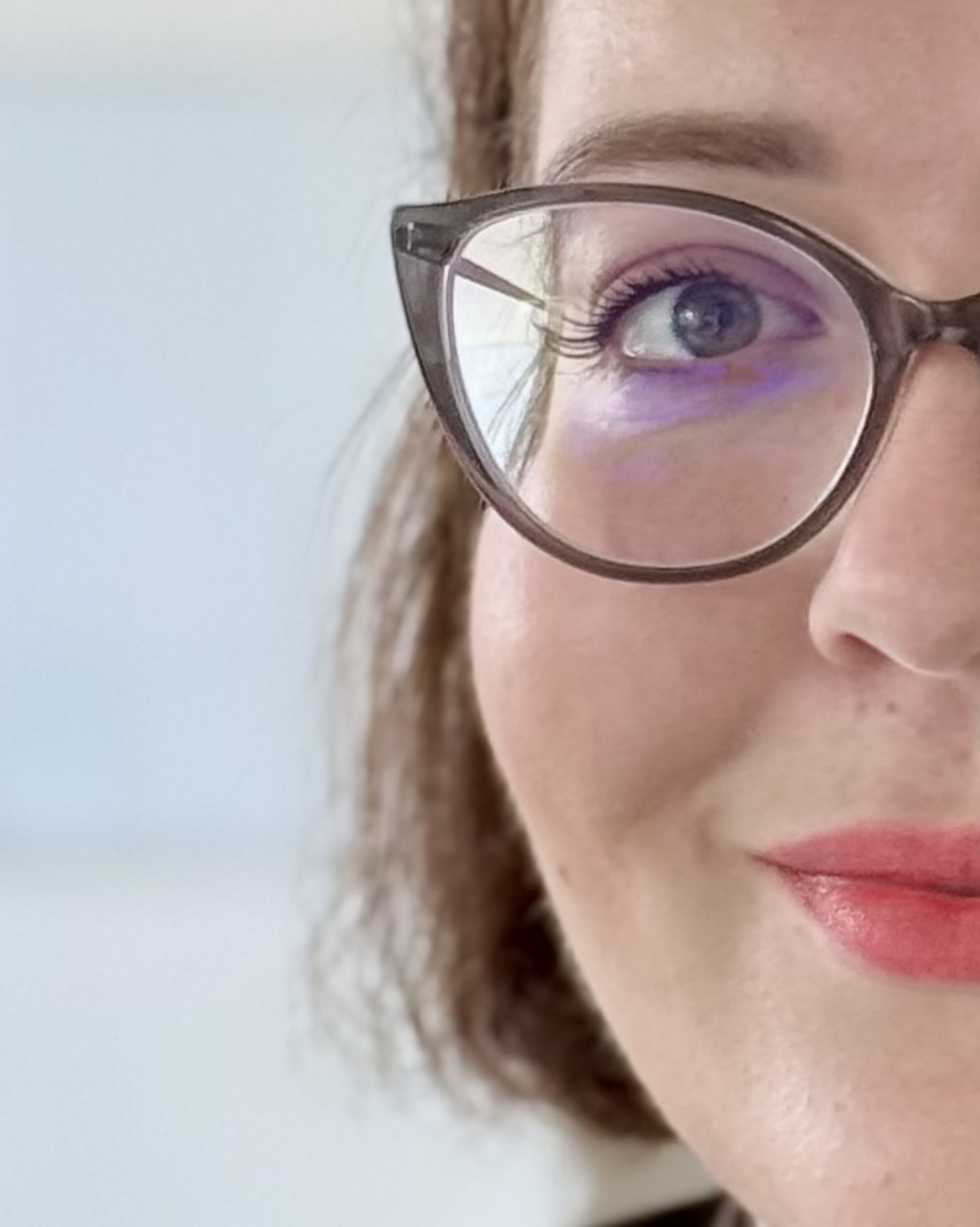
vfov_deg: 9.5
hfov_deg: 7.5
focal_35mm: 203
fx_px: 7365
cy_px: 974
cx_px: 1245
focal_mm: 6.76
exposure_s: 1/75
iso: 100
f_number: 1.78
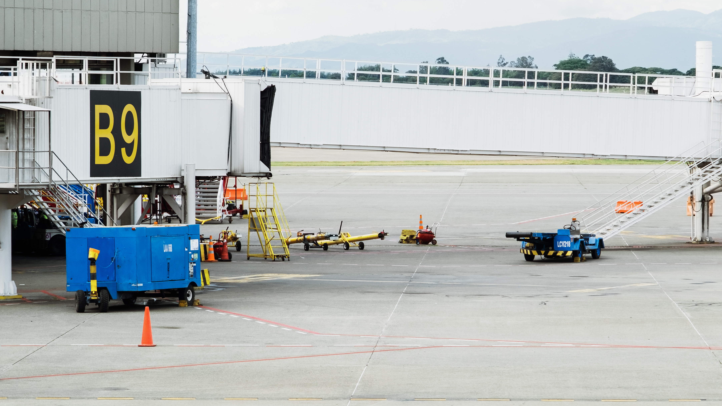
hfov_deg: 12.2
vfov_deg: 6.9
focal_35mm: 177
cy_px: 215
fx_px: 3388
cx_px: 427
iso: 320
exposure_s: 1/250
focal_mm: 78.1
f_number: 5
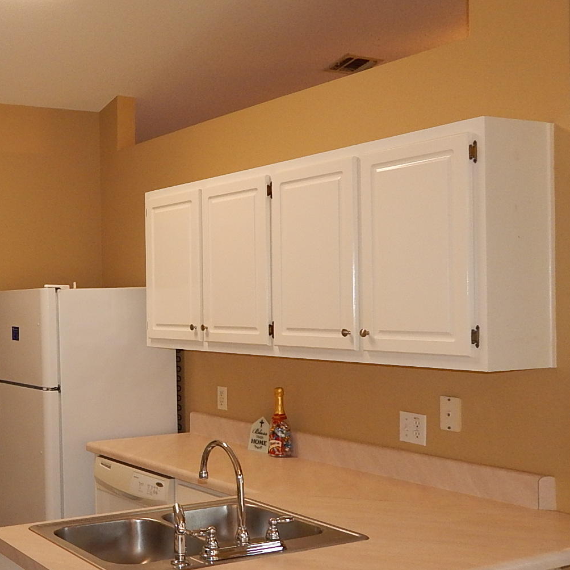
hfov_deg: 33.6
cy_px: 316
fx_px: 857
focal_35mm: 46
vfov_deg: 36.8
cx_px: -3
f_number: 3
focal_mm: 4
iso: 200
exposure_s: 1/30
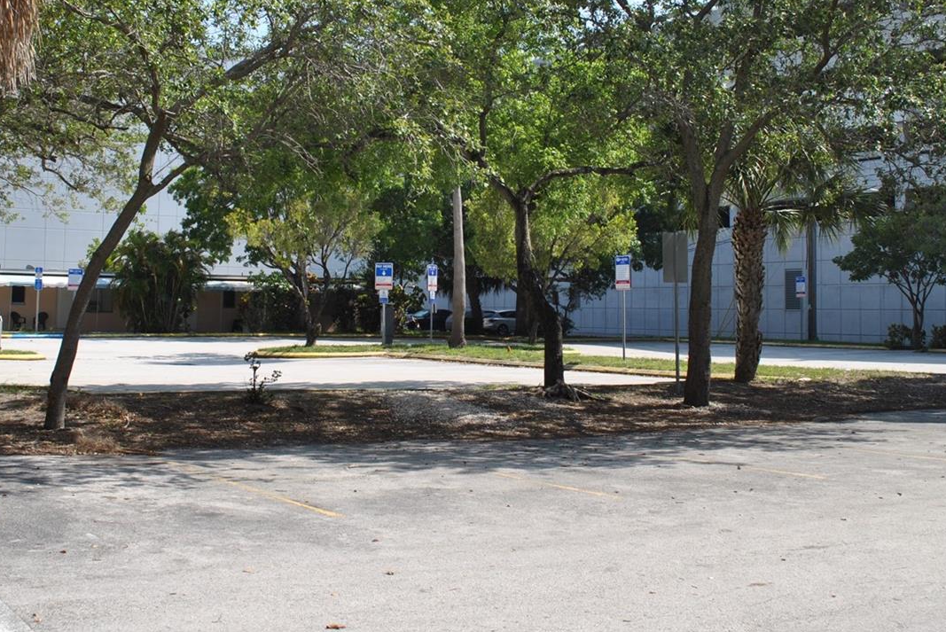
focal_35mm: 45
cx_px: 432
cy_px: 200
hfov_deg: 43.5
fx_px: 1183
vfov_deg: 29.7
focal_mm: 20
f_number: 7.1
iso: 100
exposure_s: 1/200
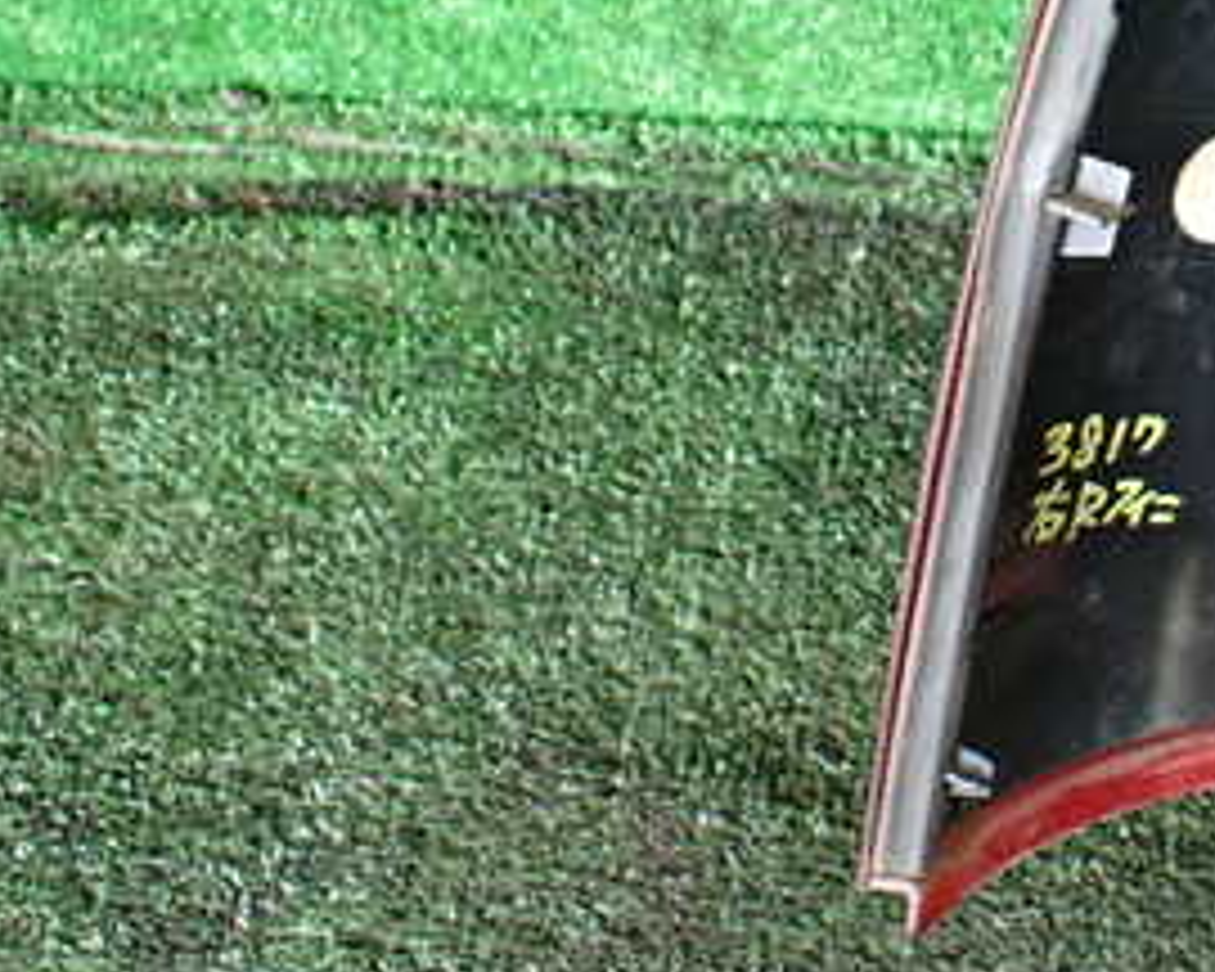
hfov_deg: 27.0
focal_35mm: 65
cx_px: 1305
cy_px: 130
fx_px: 2337
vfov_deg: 23.0
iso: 800
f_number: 2.3
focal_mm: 5.4
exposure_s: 1/100
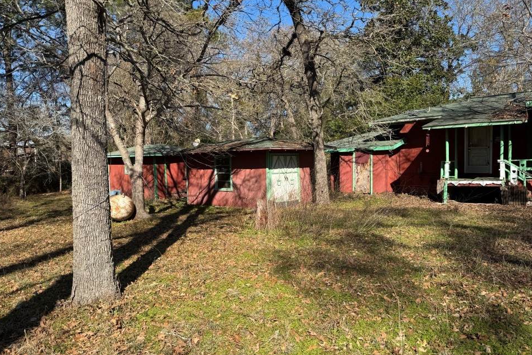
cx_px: 270
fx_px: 384
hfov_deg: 69.4
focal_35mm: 26
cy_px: 179
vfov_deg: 49.6
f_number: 1.78
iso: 80
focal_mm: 6.76
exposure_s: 1/2959
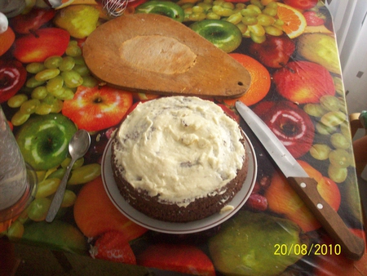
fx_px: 392
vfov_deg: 38.7
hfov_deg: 50.1
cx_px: 184
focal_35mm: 37
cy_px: 138
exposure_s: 1/32
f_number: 2.8
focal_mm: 6.2
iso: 200
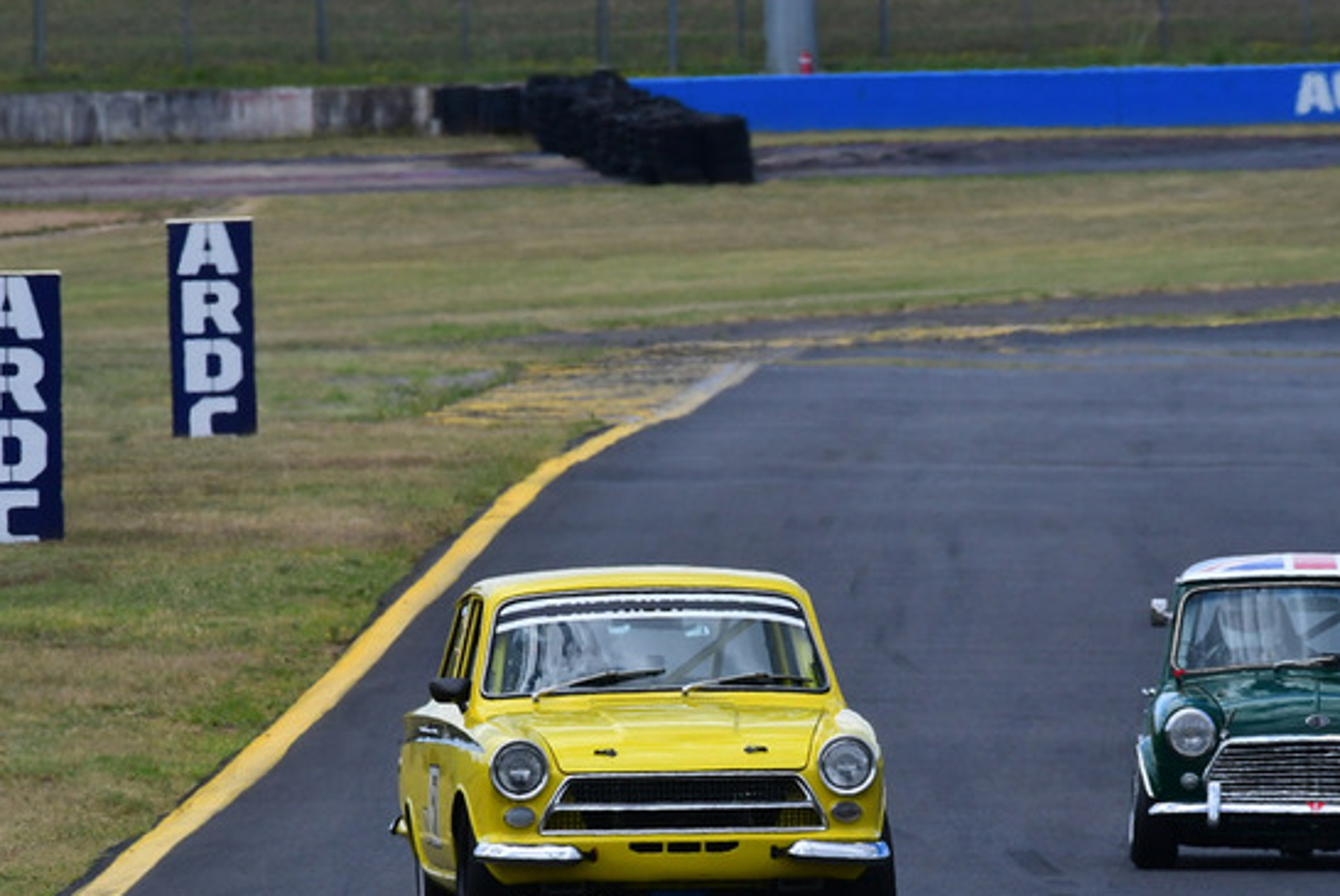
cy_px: 601
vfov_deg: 1.3
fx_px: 39262
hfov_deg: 2.0
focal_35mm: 1054
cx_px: 739
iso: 640
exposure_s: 1/640
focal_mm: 480
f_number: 13
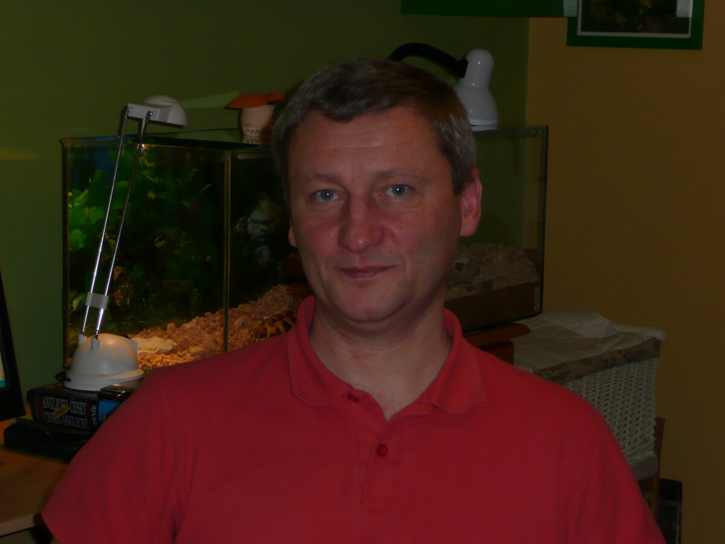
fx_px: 2011
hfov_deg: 20.4
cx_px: 362
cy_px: 272
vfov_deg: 15.4
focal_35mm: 96
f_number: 4.7
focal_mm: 15.7
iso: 100
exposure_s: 1/30
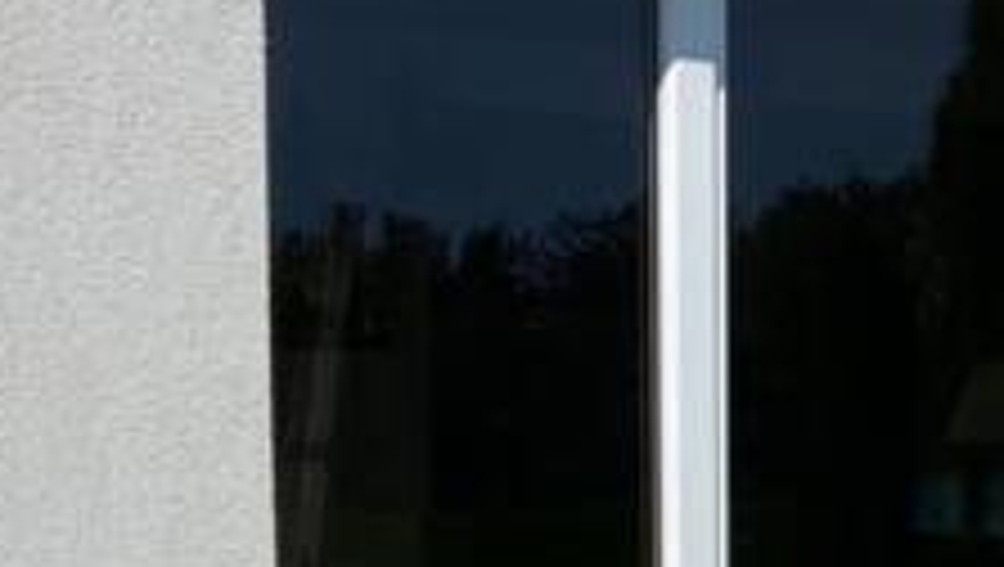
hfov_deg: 15.1
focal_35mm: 140
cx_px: 977
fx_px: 3731
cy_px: 1480
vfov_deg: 7.9
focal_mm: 3.99
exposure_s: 1/4000
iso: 20
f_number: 1.8
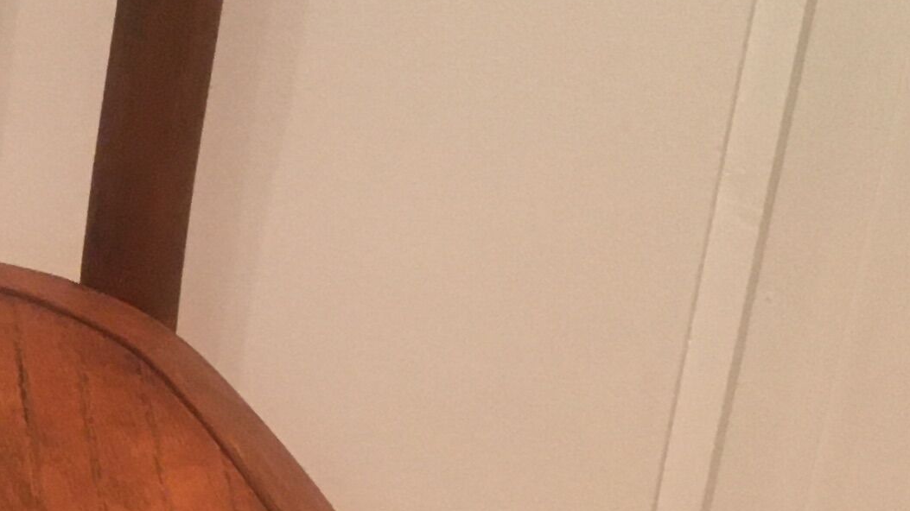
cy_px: 555
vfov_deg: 9.9
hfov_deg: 16.9
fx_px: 2919
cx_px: -215
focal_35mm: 121
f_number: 2.2
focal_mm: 4.15
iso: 160
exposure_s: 1/33
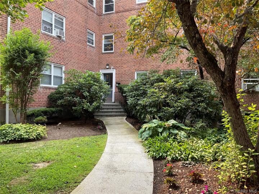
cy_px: 97
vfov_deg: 48.2
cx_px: 130
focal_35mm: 29
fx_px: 217
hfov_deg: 61.7
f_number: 1.8
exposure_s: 1/181
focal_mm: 3
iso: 16
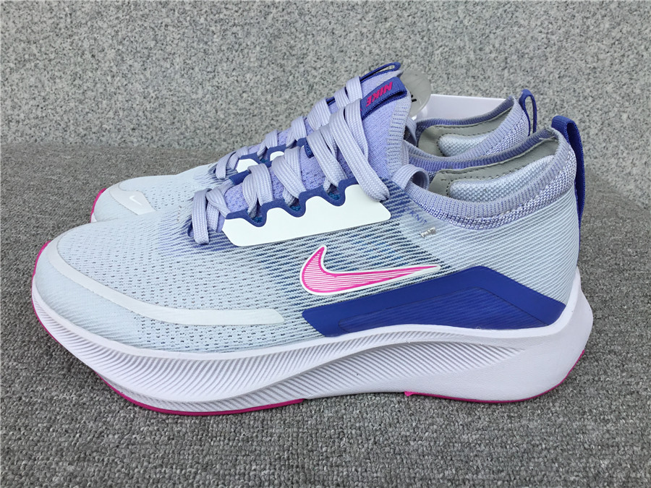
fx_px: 583
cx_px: 326
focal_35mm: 31
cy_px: 244
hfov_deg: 58.4
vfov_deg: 45.4
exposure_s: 1/187
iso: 25
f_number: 2.4
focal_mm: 3.3
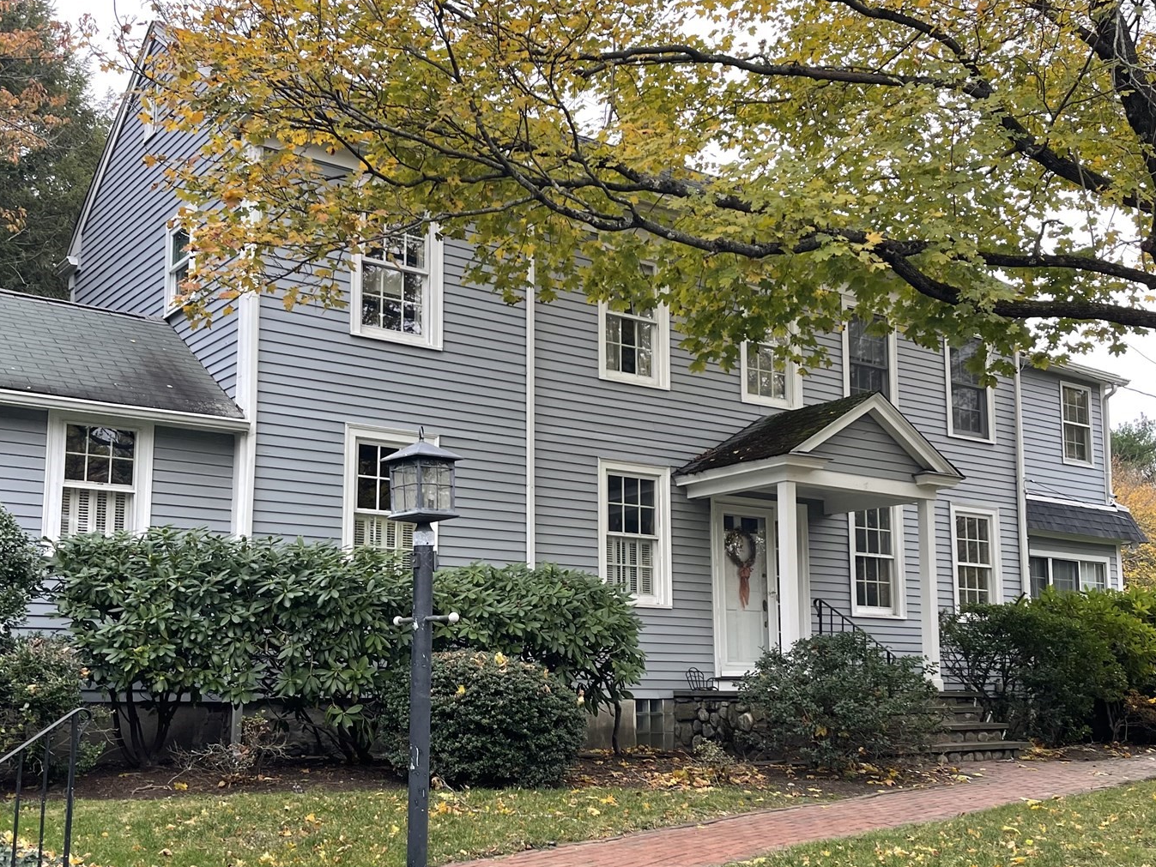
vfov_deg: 37.6
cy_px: 509
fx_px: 1269
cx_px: 544
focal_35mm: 38
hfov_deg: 48.9
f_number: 1.6
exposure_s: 1/121
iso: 40
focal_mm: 5.1
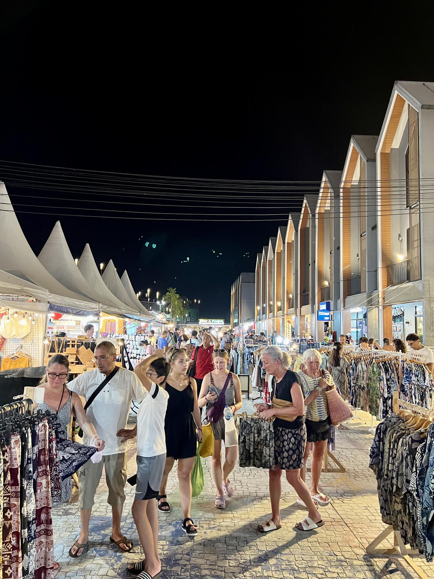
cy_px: 290
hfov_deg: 53.1
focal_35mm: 26
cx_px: 217
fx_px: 435
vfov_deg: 67.3
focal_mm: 5.7
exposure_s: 1/50
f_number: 1.5
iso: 400
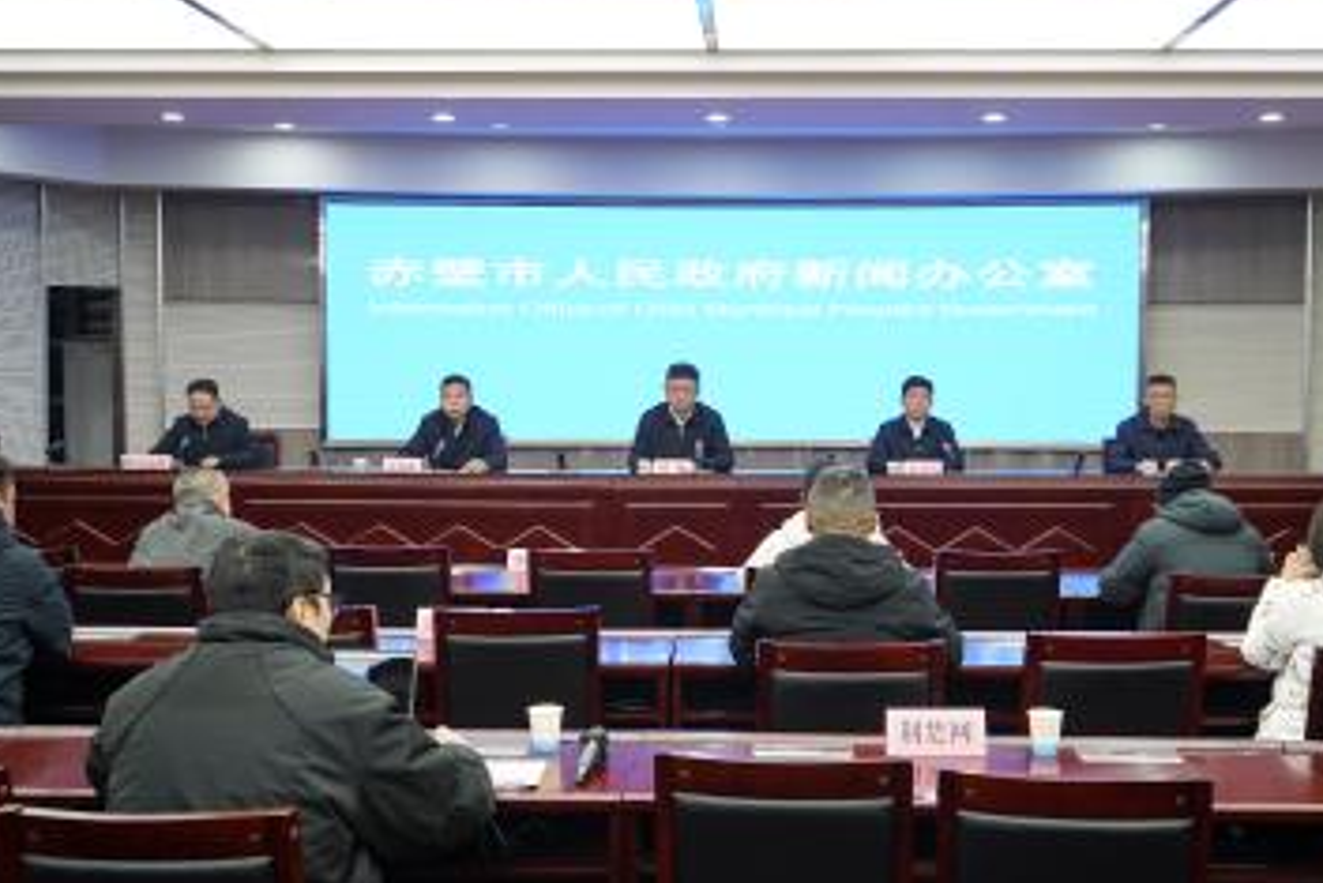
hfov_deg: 46.3
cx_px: 725
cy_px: 445
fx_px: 1544
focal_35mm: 42
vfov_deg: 31.9
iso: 2000
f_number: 5
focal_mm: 37
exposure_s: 1/200
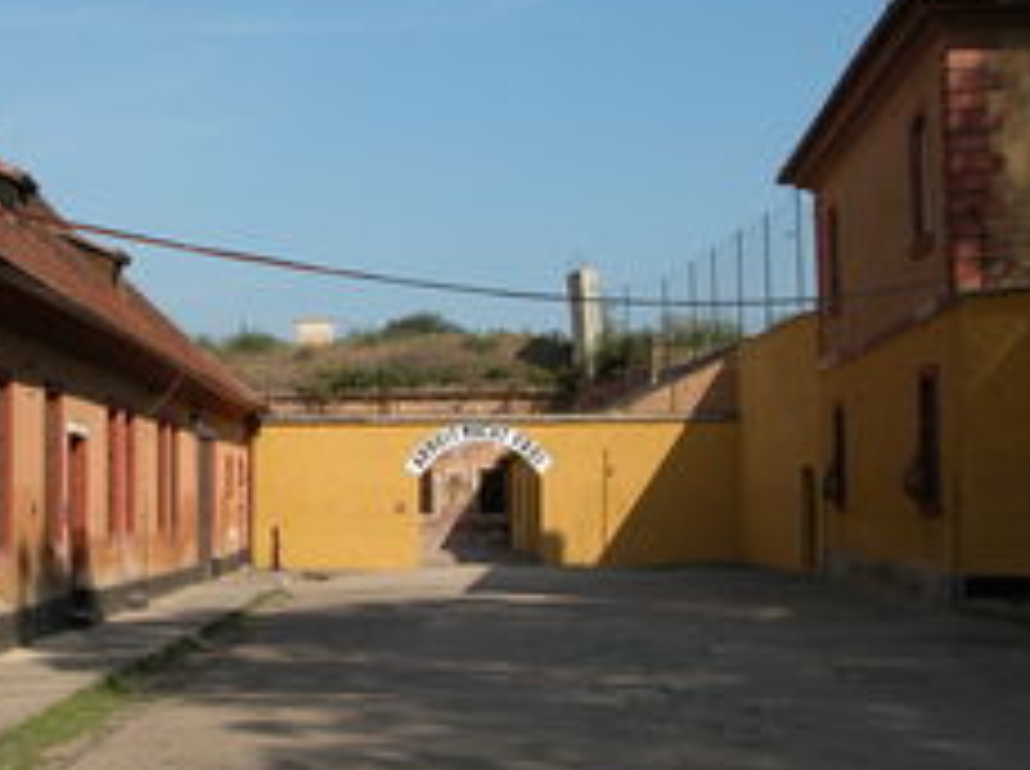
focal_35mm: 63
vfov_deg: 23.2
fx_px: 1872
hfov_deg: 29.9
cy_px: 360
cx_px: 184
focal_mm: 9.2
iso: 100
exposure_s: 1/435
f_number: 6.3
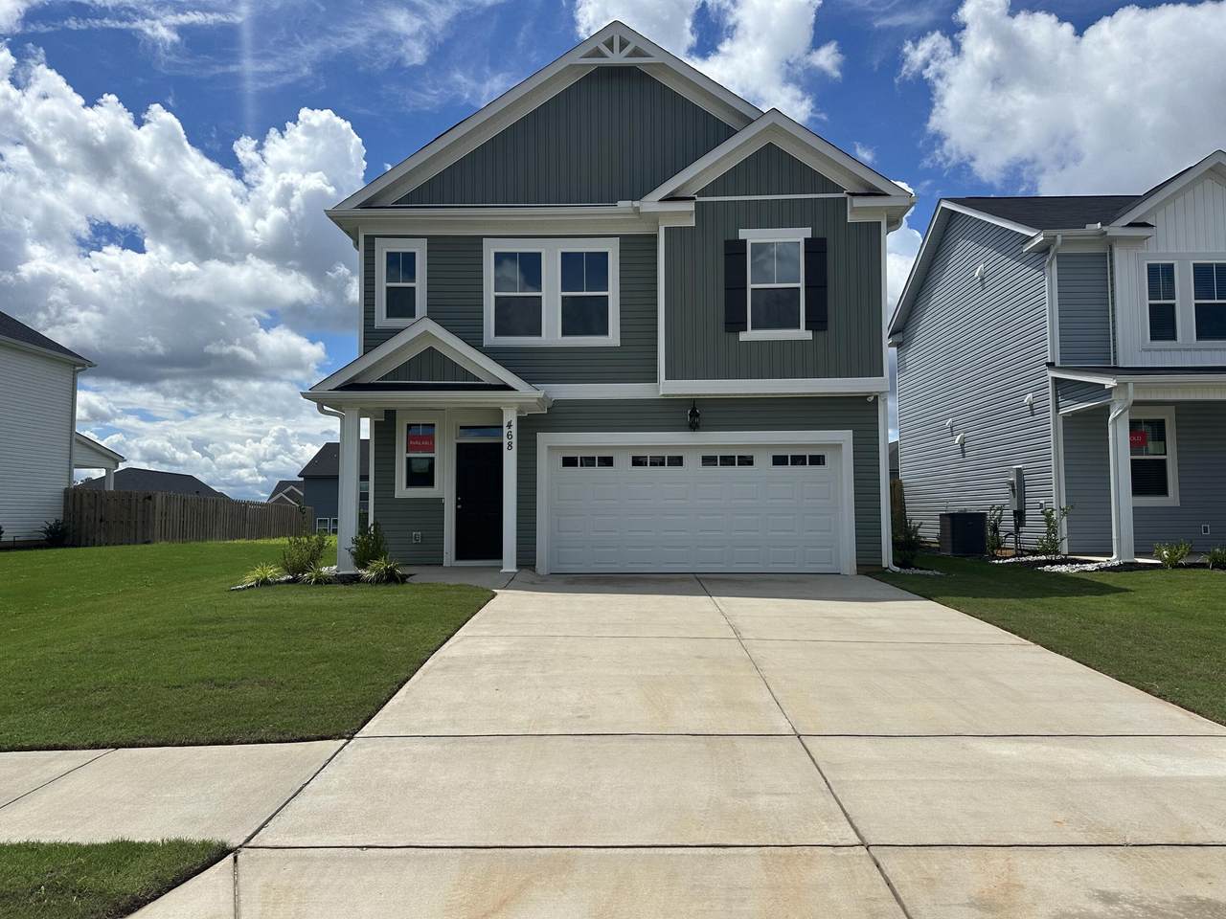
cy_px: 460
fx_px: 850
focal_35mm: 24
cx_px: 613
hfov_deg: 71.6
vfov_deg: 56.8
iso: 80
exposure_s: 1/8929
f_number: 1.78
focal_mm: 6.86
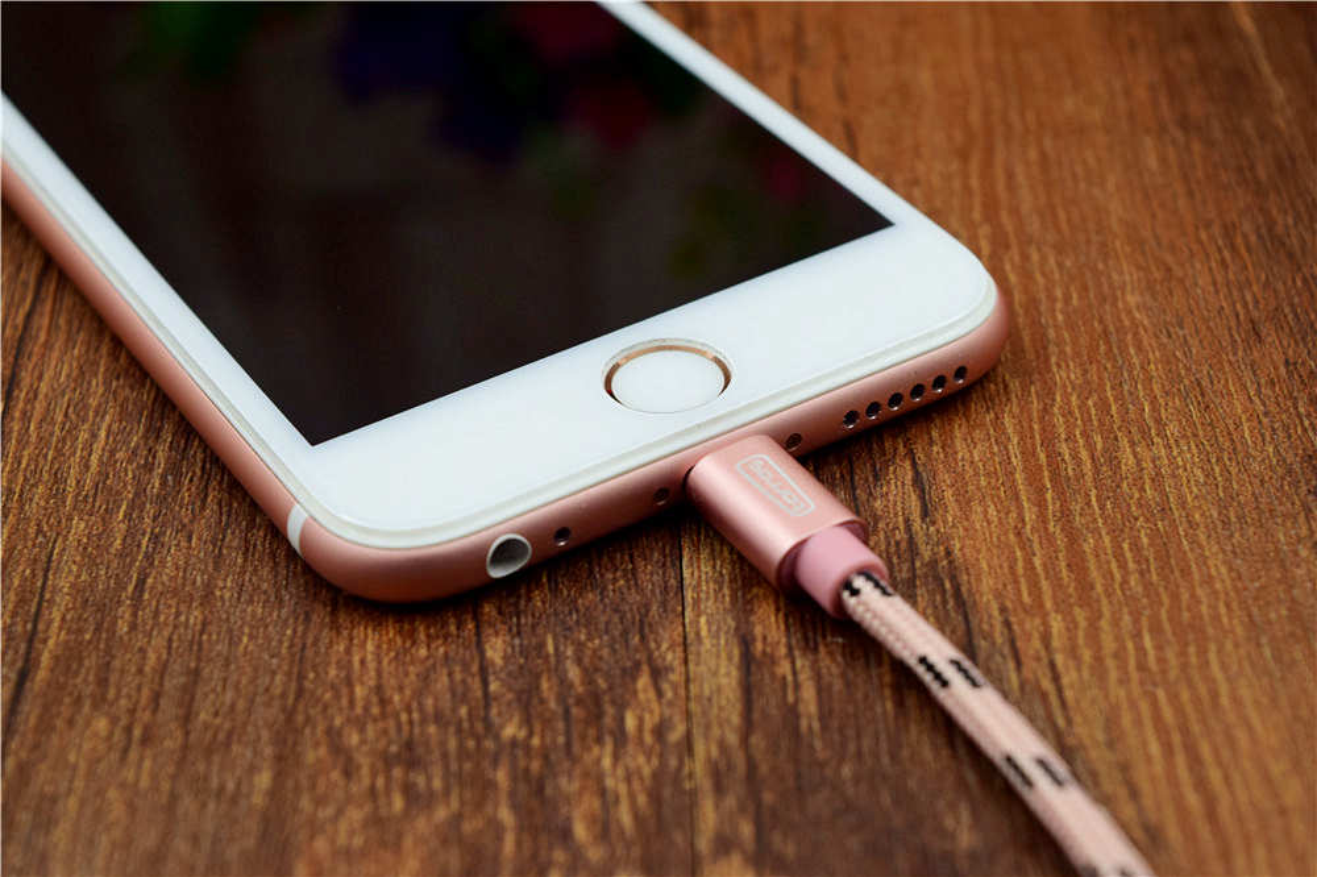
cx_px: 658
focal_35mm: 82
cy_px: 438
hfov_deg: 24.6
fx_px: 3017
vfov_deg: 16.5
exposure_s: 1/100
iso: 360
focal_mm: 55
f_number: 9
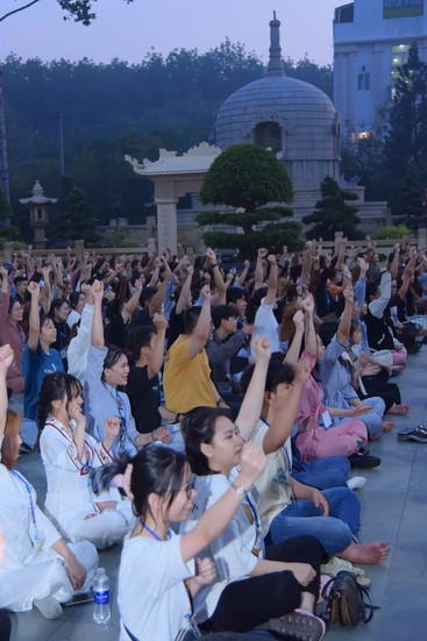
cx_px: 187
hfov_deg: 23.0
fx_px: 1050
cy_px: 330
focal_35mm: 59
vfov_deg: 33.9
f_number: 4
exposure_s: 1/100
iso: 800
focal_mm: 50
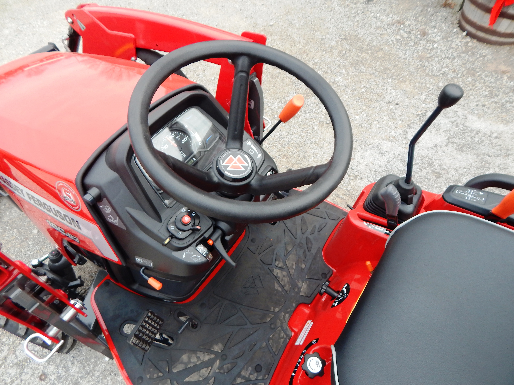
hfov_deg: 76.4
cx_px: 257
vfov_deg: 61.1
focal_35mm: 22
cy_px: 192
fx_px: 327
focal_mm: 4
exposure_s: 1/100
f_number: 3
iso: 125
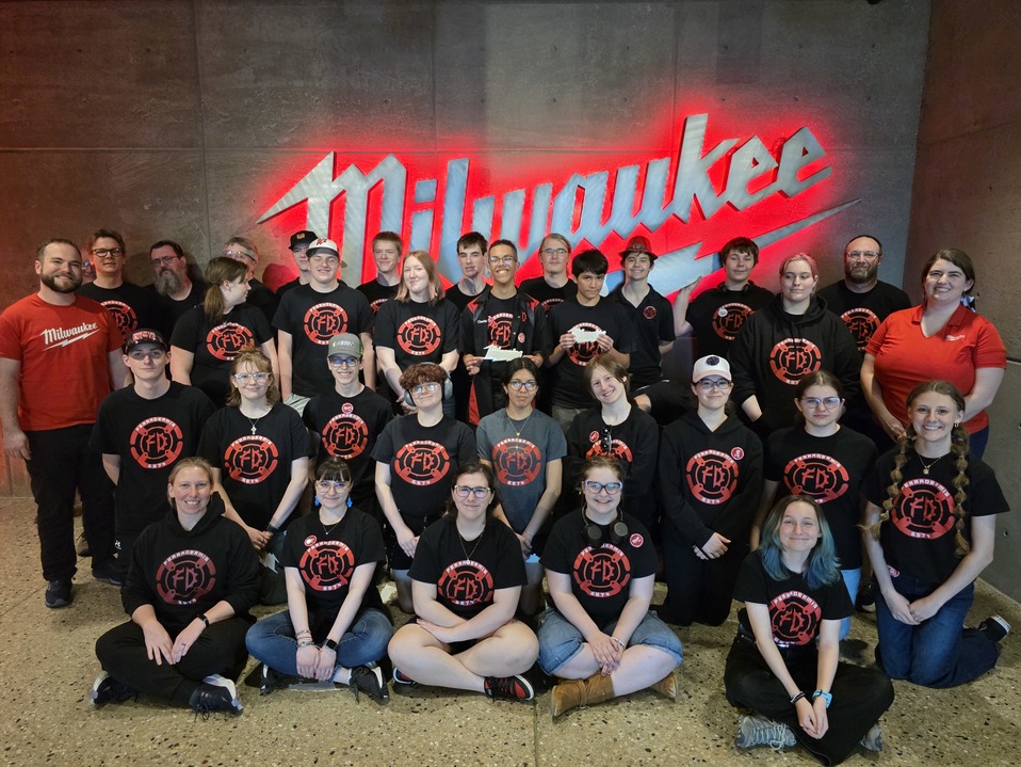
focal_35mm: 24
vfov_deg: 56.8
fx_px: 708
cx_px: 492
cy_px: 385
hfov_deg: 71.6
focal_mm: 6.3
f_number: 1.7
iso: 1250
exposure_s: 1/120
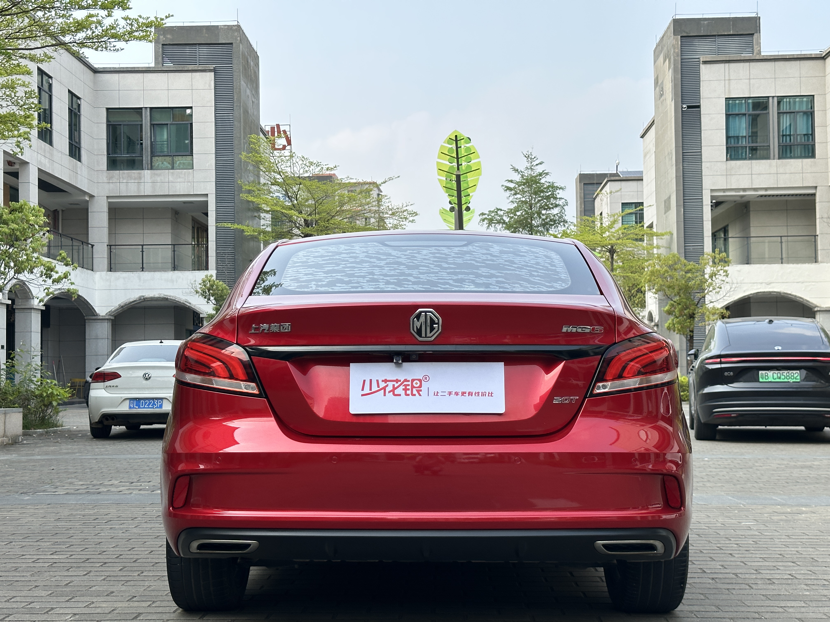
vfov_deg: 30.3
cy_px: 311
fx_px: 1151
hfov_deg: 39.7
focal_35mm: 48
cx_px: 415
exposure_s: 1/1613
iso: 64
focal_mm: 6.86
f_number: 1.78
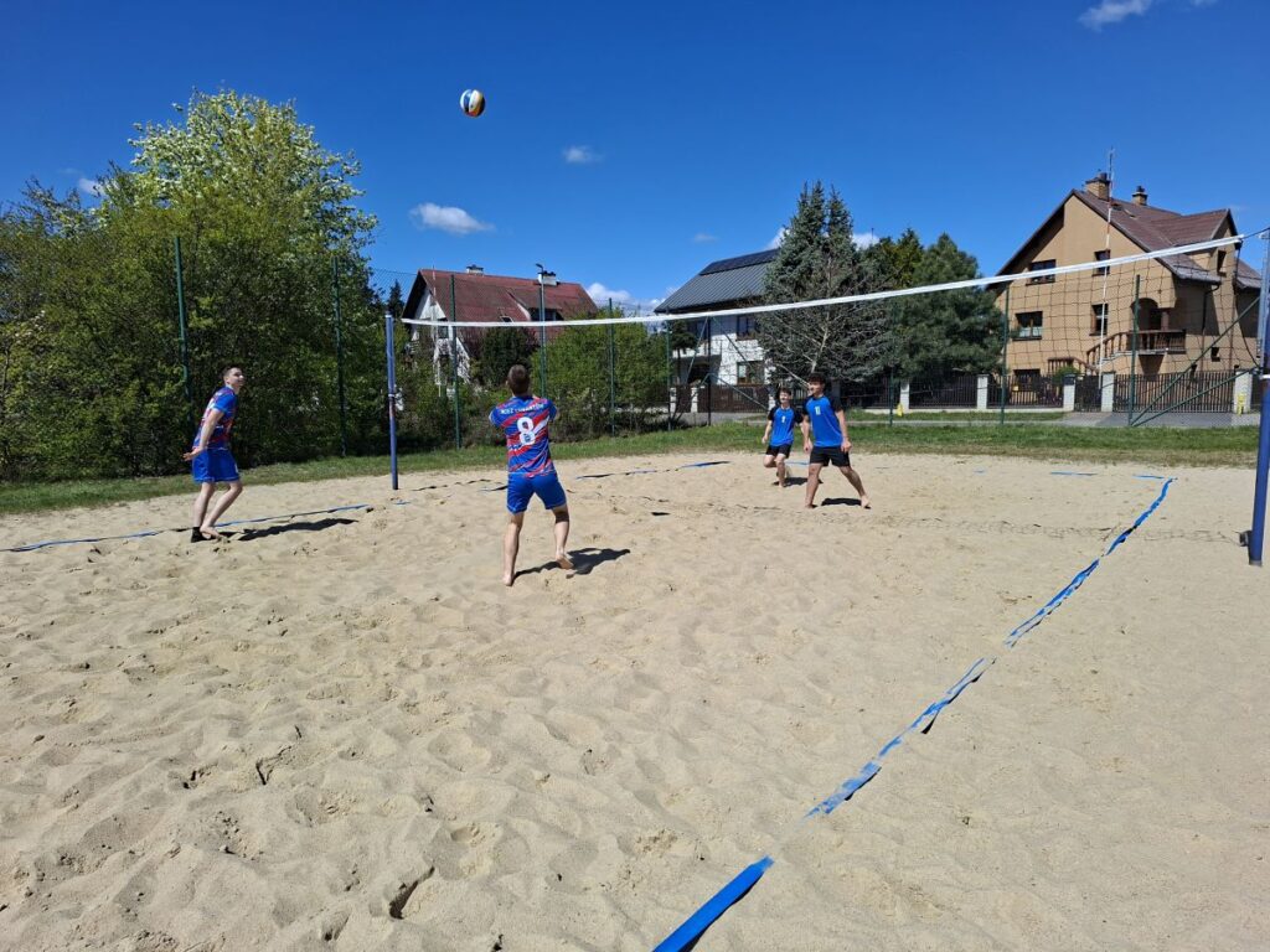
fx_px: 844
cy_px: 476
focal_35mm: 23
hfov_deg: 73.9
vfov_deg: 58.9
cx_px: 635
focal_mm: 5.54
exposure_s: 1/2165
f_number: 1.8
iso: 50
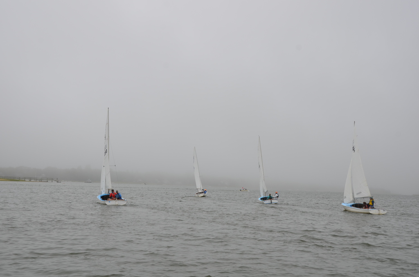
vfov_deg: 27.9
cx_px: 210
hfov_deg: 41.2
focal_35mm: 48
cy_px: 138
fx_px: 557
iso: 100
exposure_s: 1/320
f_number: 9
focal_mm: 32
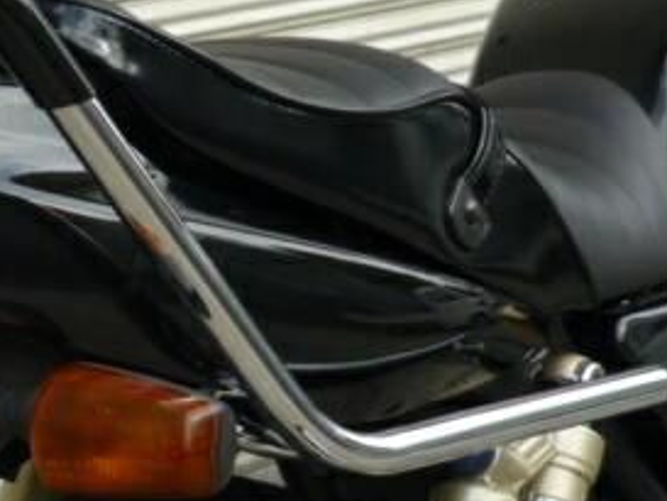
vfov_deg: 10.9
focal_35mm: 136
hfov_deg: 14.3
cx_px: 34
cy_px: 186
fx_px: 2622
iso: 100
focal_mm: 6
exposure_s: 1/500
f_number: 2.9
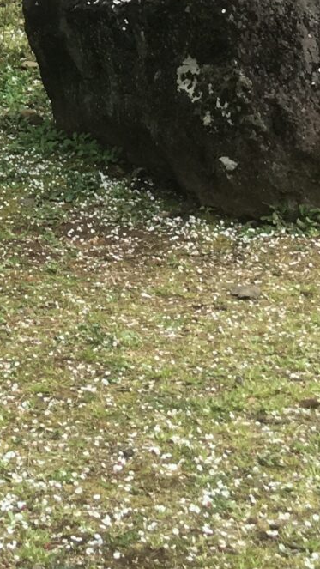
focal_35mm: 122
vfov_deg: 15.5
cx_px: -184
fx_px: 1840
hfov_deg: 9.6
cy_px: -405
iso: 32
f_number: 2.2
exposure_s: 1/120
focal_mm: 4.15
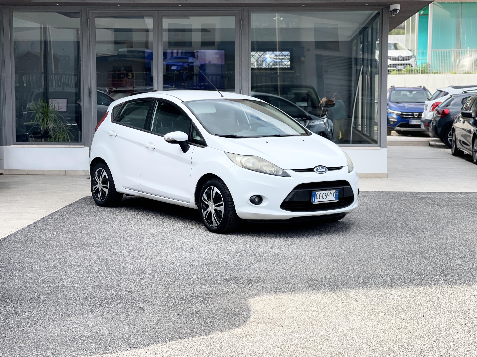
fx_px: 882
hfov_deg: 30.3
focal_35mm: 64
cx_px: 238
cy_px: 178
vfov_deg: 22.9
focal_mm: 7.5
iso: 32
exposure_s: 1/501
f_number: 2.2
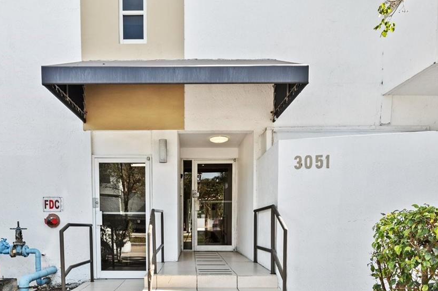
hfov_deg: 63.1
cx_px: 172
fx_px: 352
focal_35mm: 29
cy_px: 272
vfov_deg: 40.8
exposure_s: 1/80
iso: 200
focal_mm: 15
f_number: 8
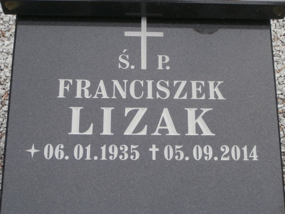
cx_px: 142
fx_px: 469
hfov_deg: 33.8
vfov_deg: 25.7
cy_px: 107
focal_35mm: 57
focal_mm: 10.11
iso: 100
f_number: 4.5
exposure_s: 1/60
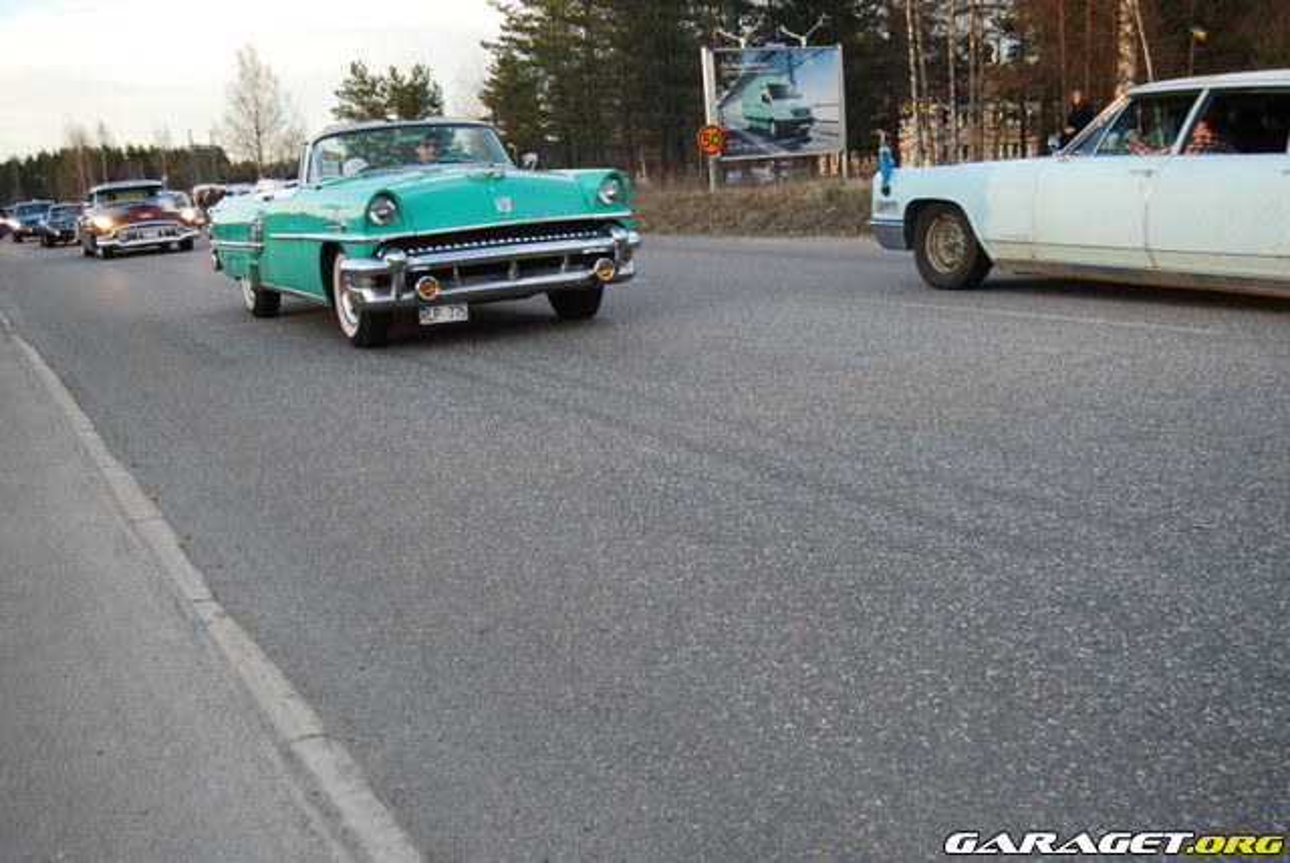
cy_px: 432
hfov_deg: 53.1
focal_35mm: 36
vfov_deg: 36.9
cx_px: 645
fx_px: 1291
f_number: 4.5
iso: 200
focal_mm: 24
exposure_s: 1/80
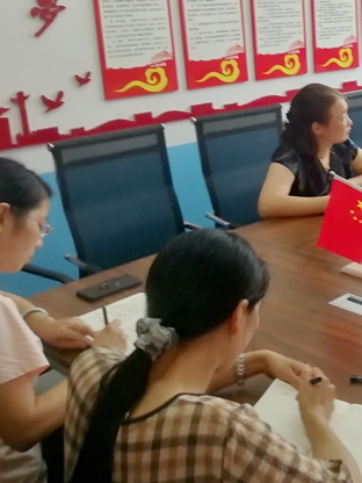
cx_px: 430
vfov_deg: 37.8
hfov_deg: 26.1
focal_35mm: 50
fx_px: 697
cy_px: 166
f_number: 1.8
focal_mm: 3.62
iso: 100
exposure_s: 1/33.3
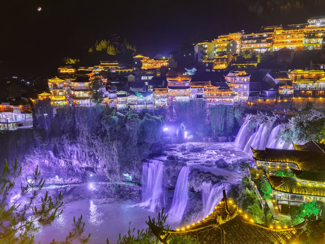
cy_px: 122
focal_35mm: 31
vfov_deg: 45.4
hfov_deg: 58.4
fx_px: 291
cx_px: 162
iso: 100
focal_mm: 6.71
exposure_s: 11
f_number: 1.9
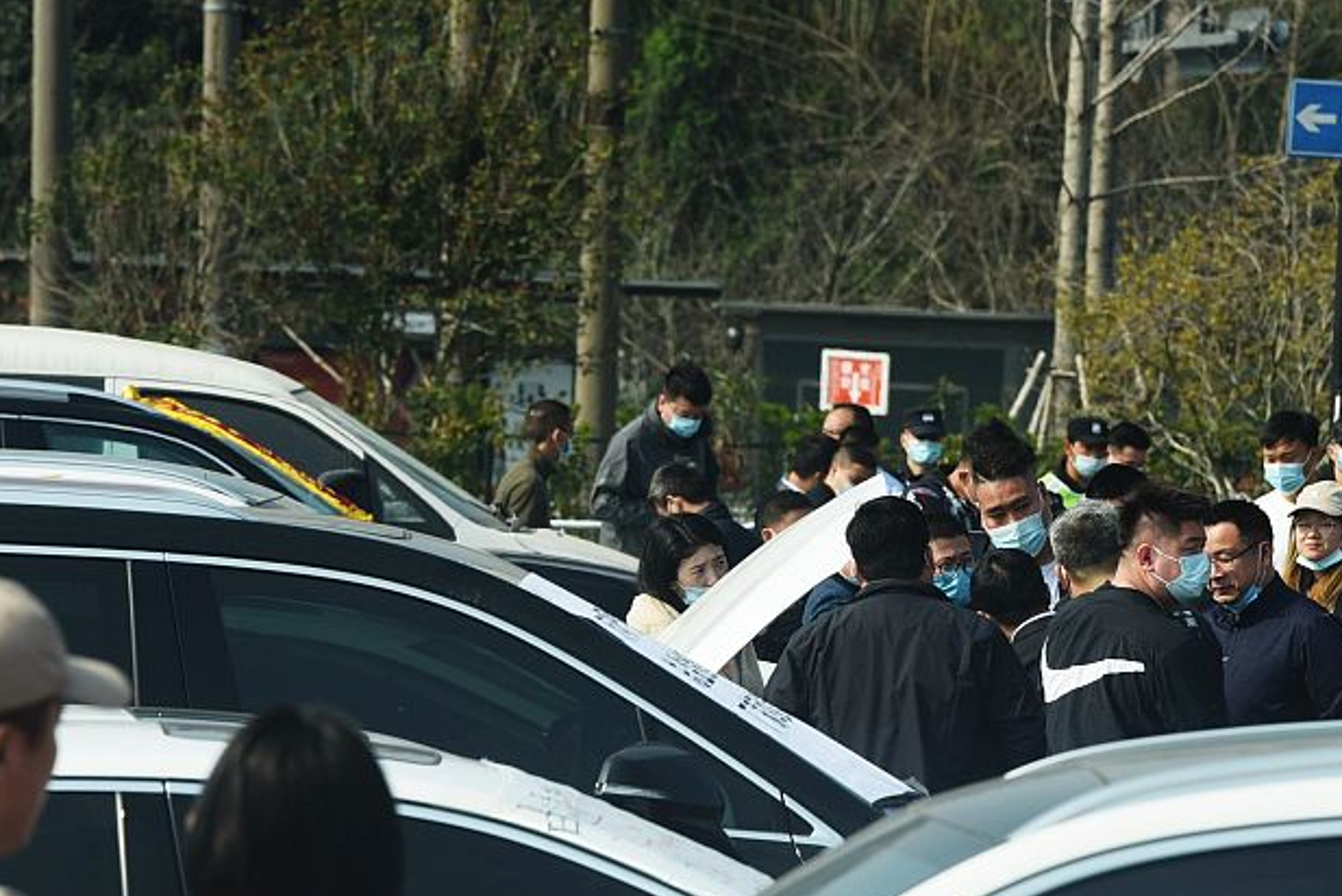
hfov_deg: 5.3
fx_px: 14507
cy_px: 612
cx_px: 972
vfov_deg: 3.5
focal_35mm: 389
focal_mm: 200
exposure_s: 1/160
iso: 80
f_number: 11
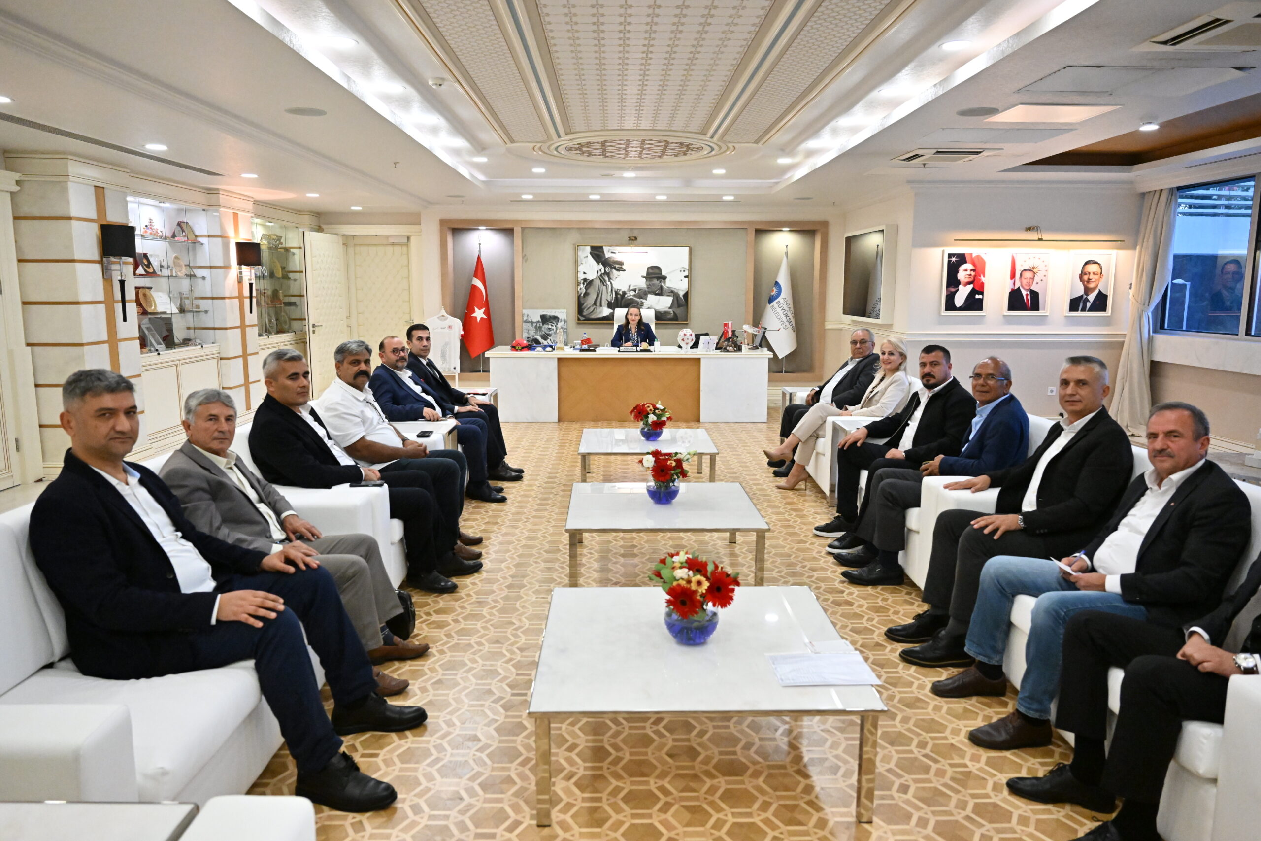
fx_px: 893
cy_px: 420
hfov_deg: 70.4
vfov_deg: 50.4
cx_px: 630
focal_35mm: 26
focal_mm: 25.5
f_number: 4
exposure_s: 1/320
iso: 6400
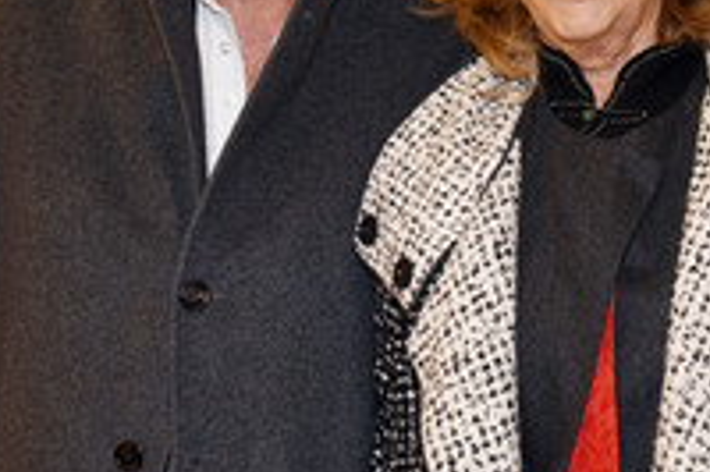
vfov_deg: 11.7
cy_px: 114
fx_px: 2306
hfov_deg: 17.5
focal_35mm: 117
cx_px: 463
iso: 2500
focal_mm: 52
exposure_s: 1/60
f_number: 6.3
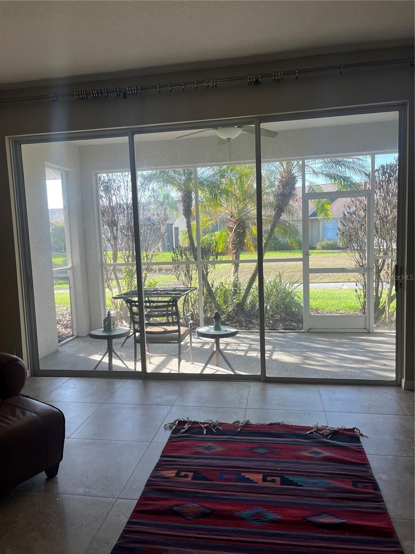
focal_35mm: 26
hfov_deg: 53.1
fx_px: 416
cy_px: 277
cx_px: 208
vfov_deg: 67.3
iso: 40
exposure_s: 1/203
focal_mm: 5.1
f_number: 1.6
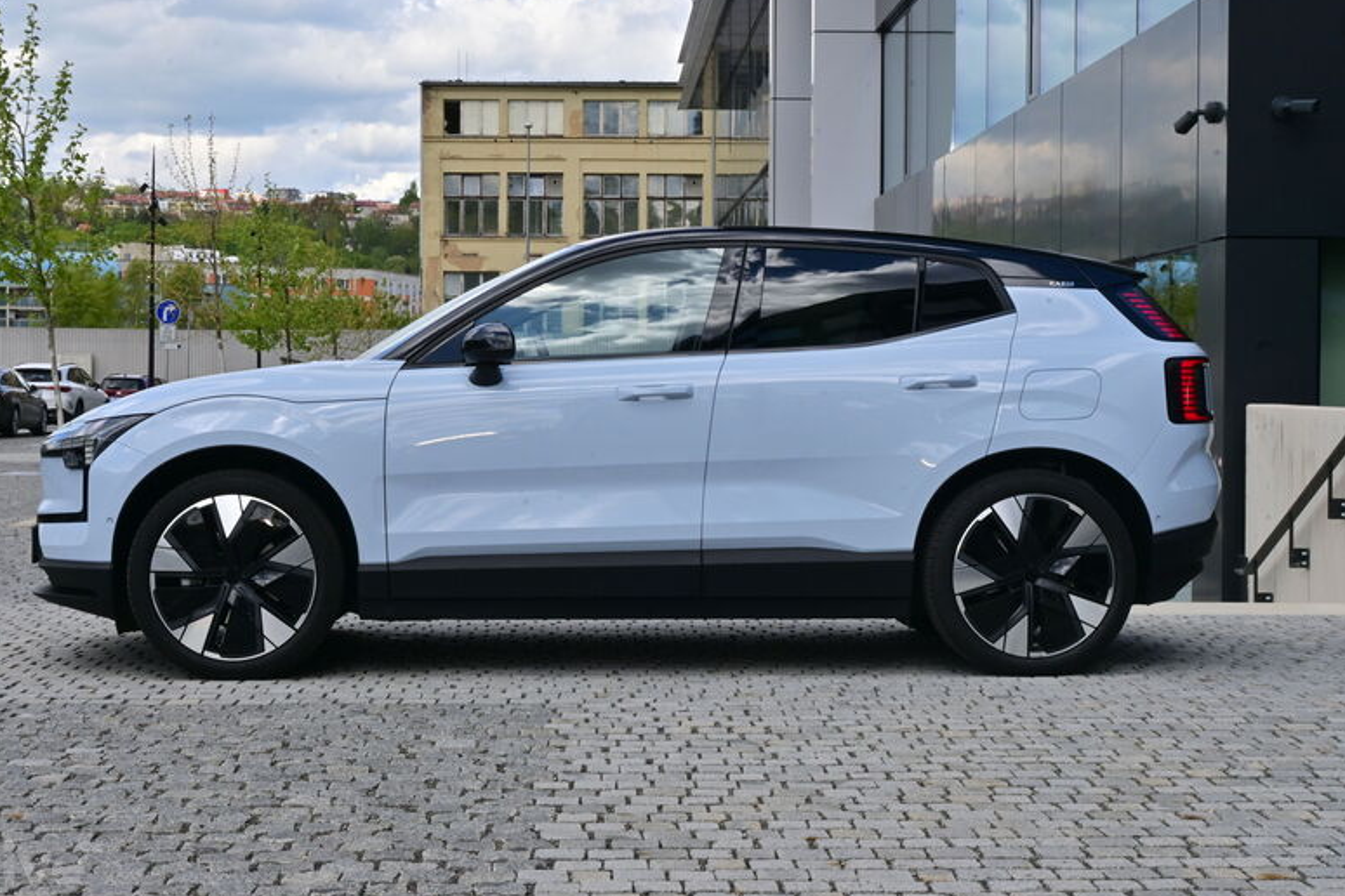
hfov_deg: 32.9
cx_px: 629
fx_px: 2279
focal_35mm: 61
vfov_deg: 22.3
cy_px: 427
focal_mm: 38
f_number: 29
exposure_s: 1/80
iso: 250
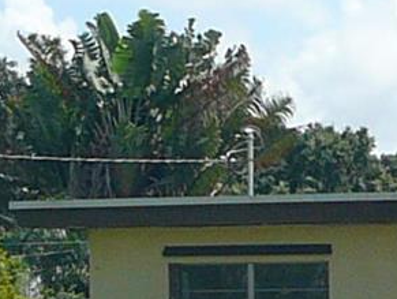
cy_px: 467
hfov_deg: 7.8
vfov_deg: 6.0
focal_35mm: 246
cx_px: 652
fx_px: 2825
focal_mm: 5.2
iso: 80
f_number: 5
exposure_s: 1/500
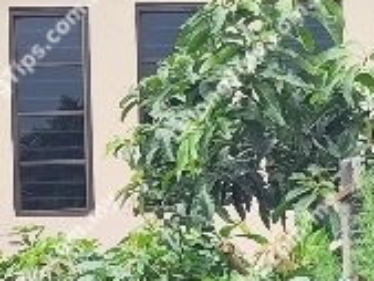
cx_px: -277
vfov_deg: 8.9
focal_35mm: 166
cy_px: 295
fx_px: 1795
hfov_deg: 11.2
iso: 50
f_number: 1.65
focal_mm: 6.19
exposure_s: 1/177
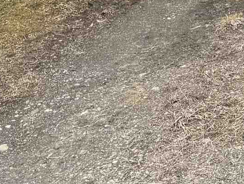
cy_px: -336
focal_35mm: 138
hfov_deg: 13.1
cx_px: 425
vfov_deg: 9.0
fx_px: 973
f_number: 1.78
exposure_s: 1/1339
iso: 80
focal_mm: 6.76
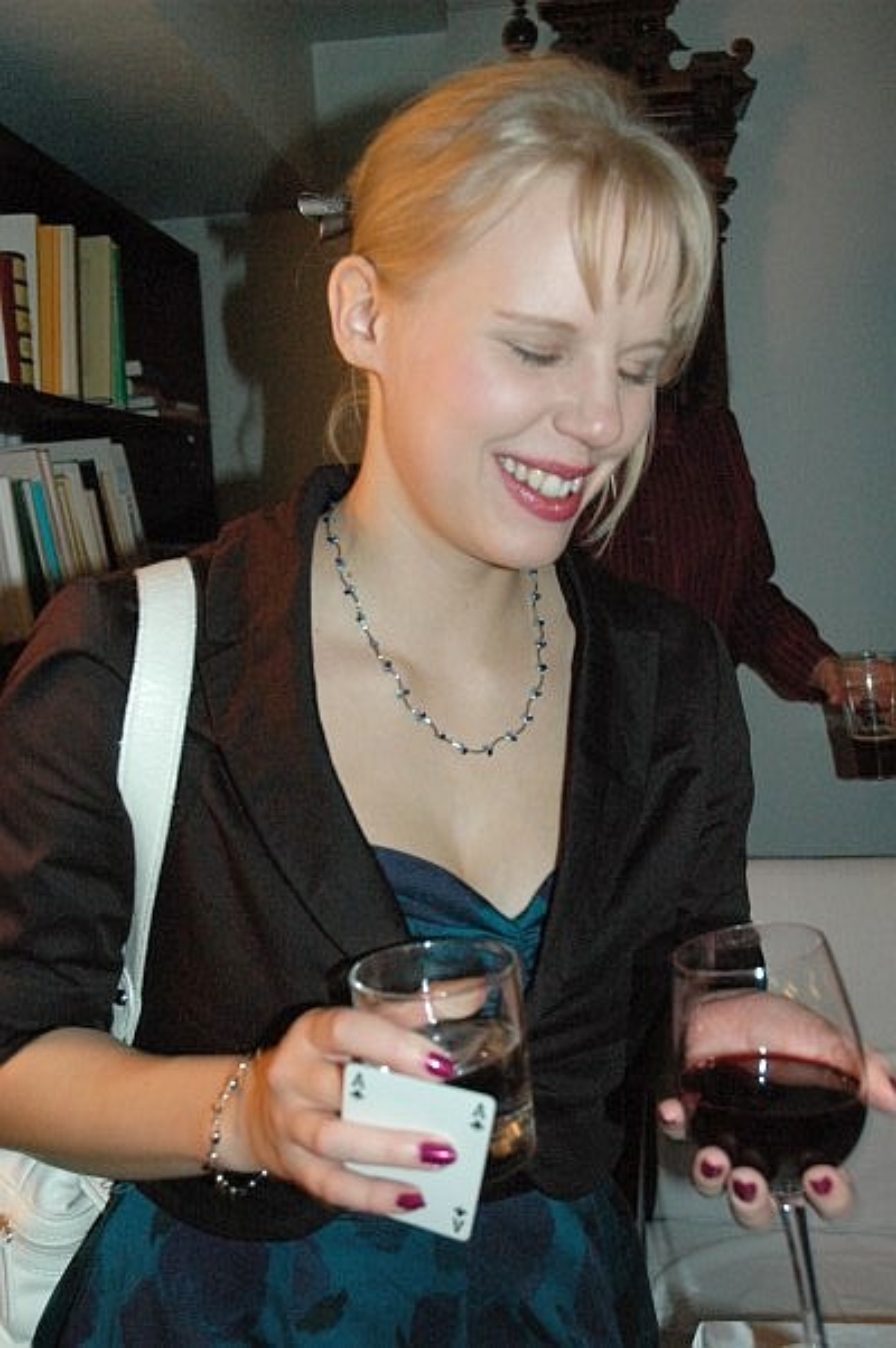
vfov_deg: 53.2
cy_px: 674
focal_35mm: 36
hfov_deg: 36.8
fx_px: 1347
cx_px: 448
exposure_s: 1/60
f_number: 5
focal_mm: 24
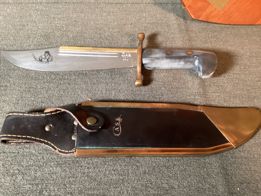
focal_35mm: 31
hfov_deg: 58.3
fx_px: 234
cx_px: 130
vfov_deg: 45.4
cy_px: 98
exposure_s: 1/25
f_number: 2.4
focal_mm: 3.3
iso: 320
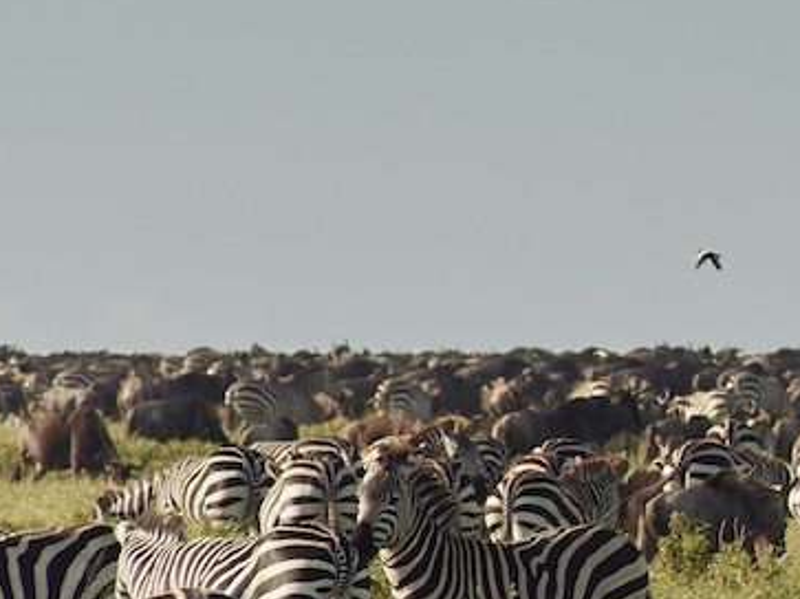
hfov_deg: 2.2
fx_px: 20954
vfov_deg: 1.6
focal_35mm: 907
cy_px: 185
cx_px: 1752
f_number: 6.7
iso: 160
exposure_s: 1/500
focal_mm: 180
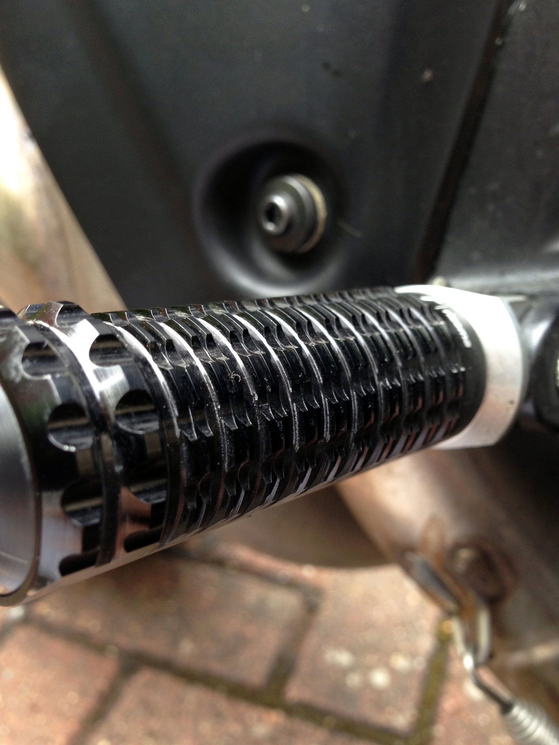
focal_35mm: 33
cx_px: 280
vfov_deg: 55.4
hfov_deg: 42.9
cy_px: 372
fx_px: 710
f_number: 2.4
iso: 50
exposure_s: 1/24
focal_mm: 4.12
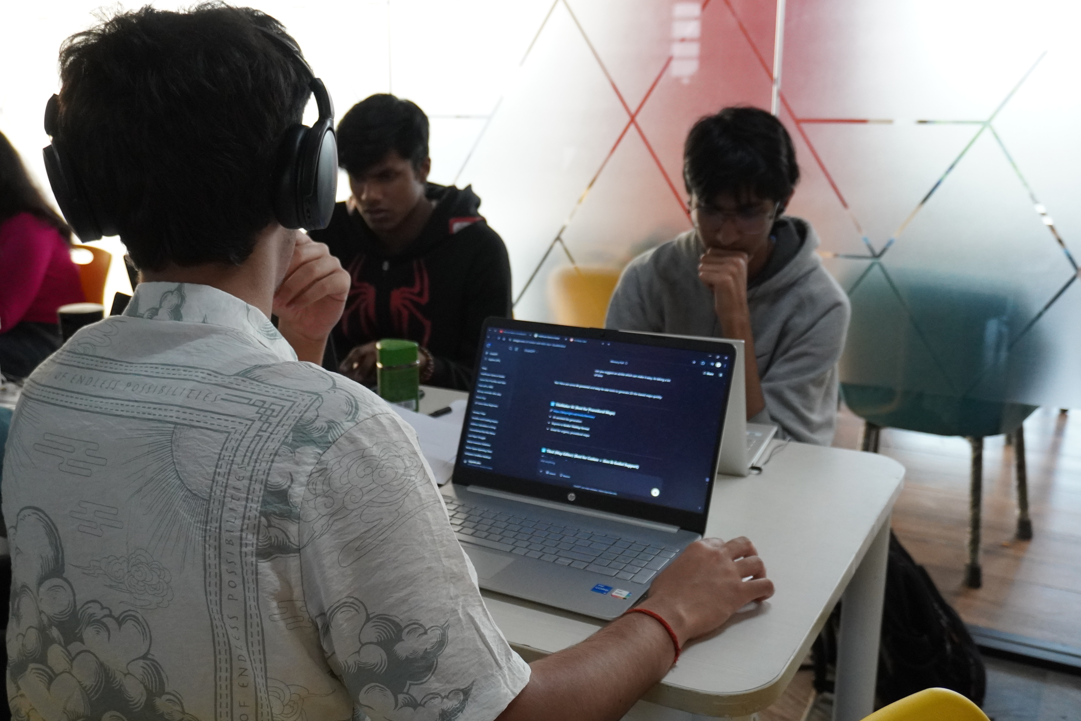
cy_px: 361
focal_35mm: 36
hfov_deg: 53.1
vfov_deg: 36.9
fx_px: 1081
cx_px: 511
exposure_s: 1/160
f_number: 4
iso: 2500
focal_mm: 22
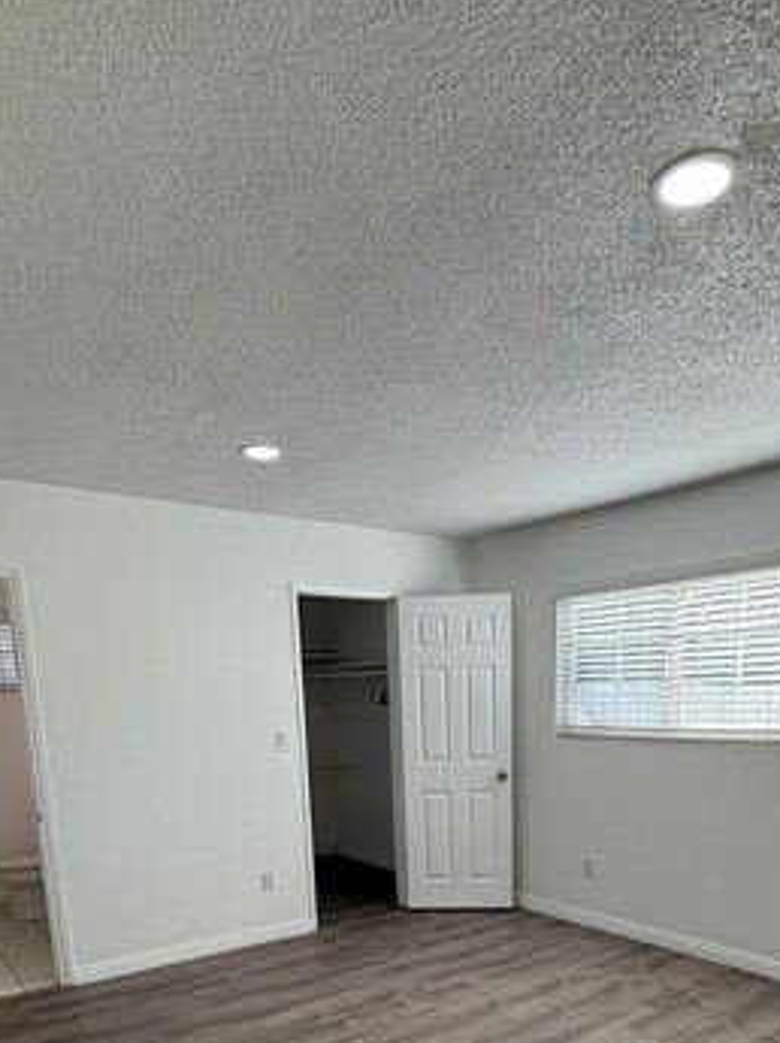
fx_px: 783
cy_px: 871
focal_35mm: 26
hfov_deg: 52.9
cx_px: 435
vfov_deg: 60.5
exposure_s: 1/241
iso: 64
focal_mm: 2.22
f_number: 2.2
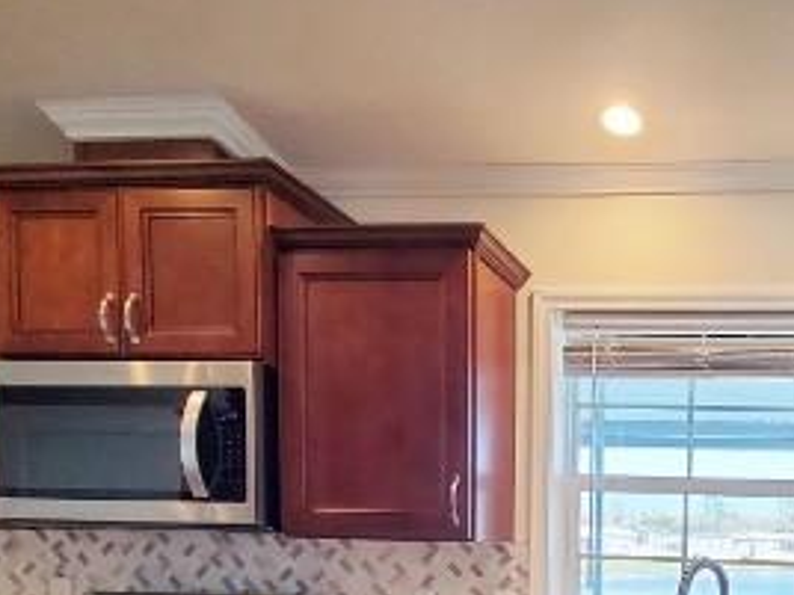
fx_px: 711
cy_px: 580
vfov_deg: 40.4
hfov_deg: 51.2
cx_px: 723
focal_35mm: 31
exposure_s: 1/60
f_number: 2.2
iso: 100
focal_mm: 1.8
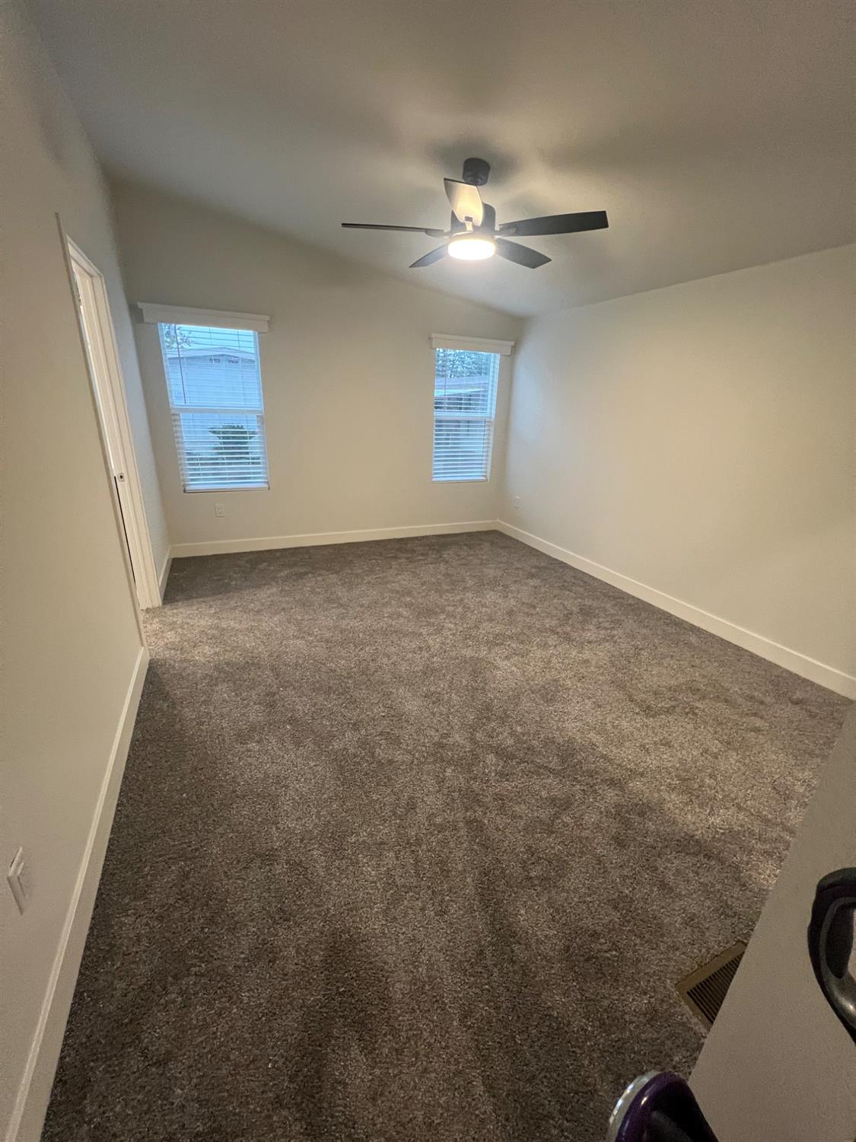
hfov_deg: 89.9
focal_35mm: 13
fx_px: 429
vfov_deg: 106.2
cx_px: 428
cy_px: 571
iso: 320
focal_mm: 1.57
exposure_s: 1/60
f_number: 1.8
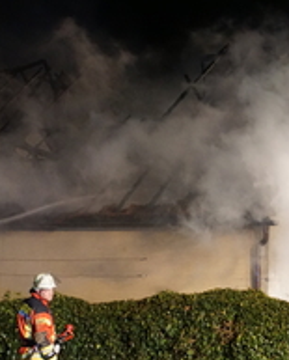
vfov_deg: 18.8
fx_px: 1088
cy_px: 202
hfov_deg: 15.1
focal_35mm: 102
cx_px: 177
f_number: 4.5
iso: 3200
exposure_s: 1/40
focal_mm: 35
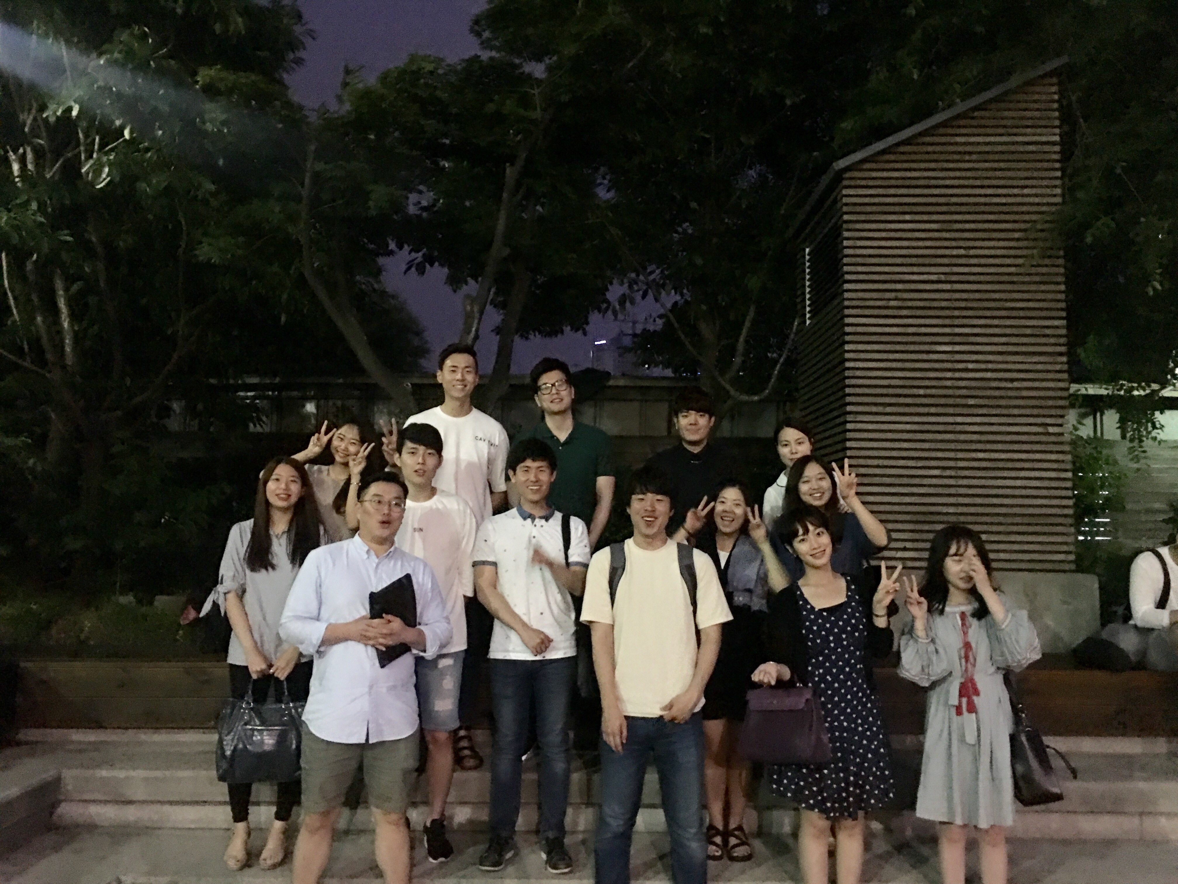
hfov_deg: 61.7
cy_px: 442
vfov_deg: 48.2
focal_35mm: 29
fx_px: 987
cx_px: 589
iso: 80
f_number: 2.2
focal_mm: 4.15
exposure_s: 1/4
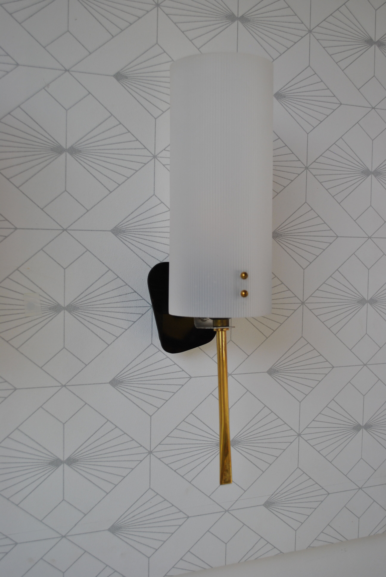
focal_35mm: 42
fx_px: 674
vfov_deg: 46.3
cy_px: 288
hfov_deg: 32.0
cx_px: 193
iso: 200
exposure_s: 1/100
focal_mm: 28
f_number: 5
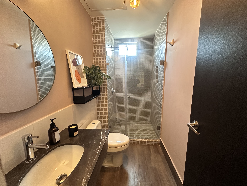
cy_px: 93
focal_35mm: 14
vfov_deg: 85.7
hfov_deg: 102.1
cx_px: 124
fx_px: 100
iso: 320
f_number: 2.2
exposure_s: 1/60
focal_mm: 2.22
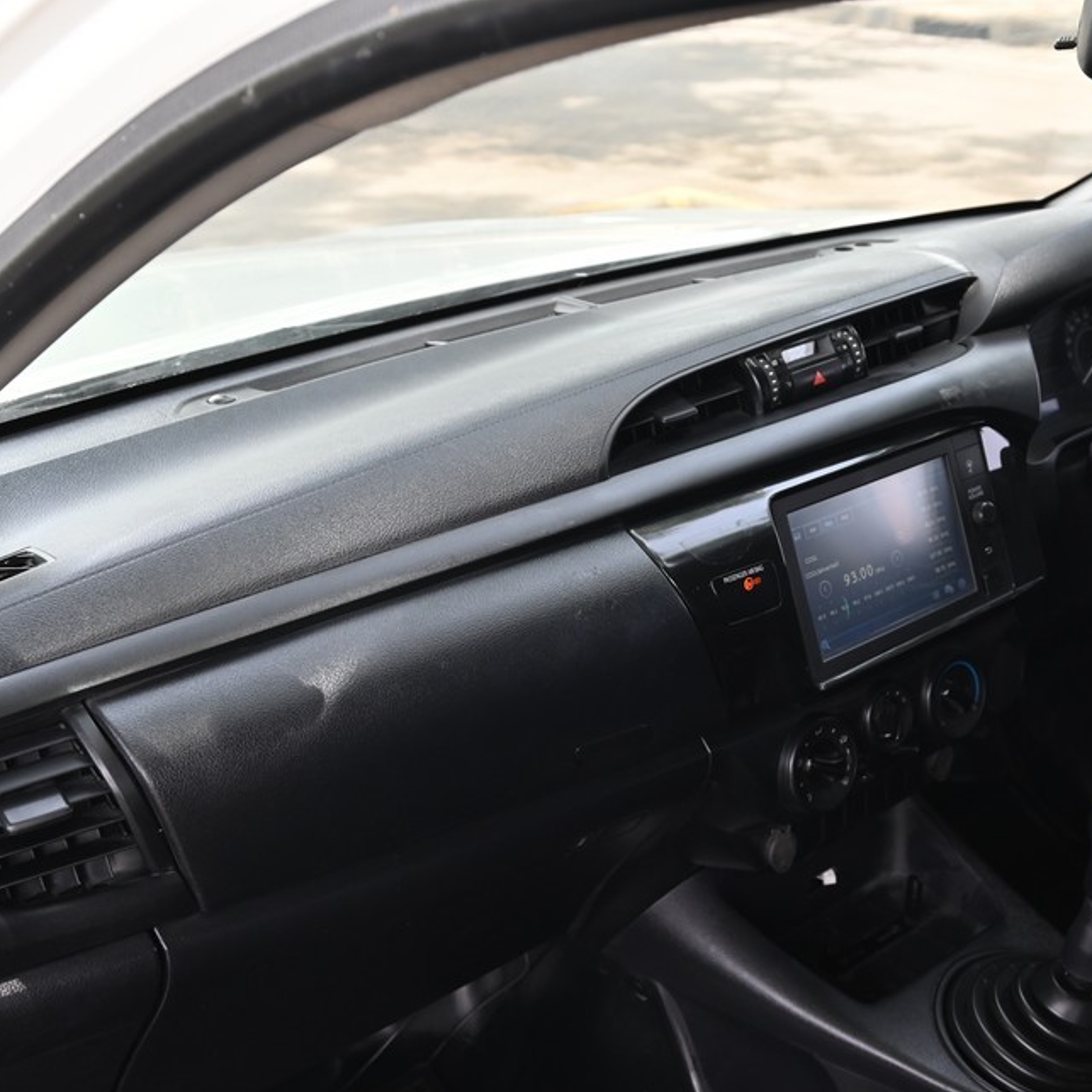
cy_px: 620
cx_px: 773
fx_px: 1739
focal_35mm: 49
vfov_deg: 34.8
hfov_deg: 34.4
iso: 400
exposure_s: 1/125
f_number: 6.7
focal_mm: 33.5
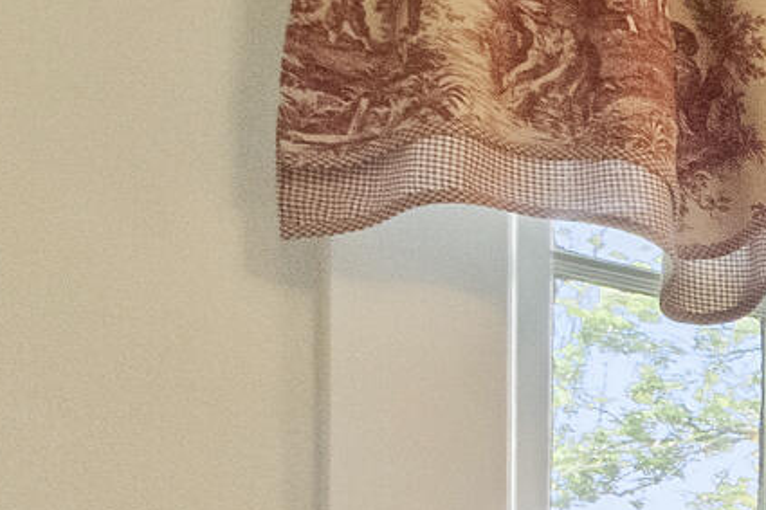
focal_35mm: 106
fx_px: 2254
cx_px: 2576
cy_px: 1038
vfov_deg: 11.5
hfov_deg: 10.1
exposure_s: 1/60
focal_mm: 10
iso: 800
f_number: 9
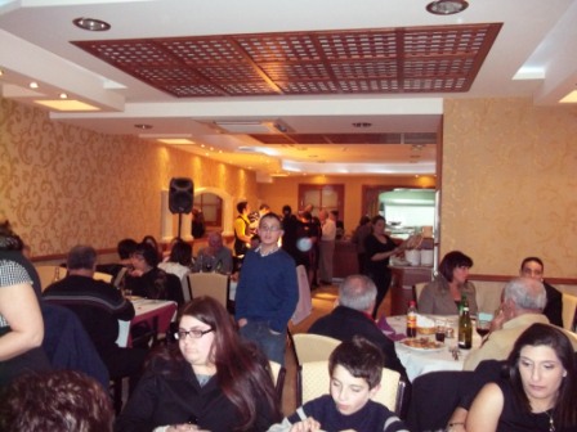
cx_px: 288
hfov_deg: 56.8
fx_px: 533
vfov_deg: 44.2
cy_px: 216
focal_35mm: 32
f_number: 2.9
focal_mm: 5.7
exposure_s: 1/30
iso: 400
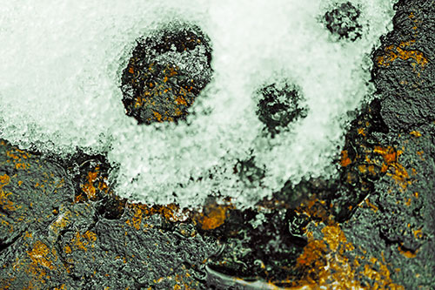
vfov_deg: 6.5
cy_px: 145
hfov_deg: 9.8
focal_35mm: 210
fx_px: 2537
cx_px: 218
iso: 720
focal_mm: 210
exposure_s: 1/250
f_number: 6.7
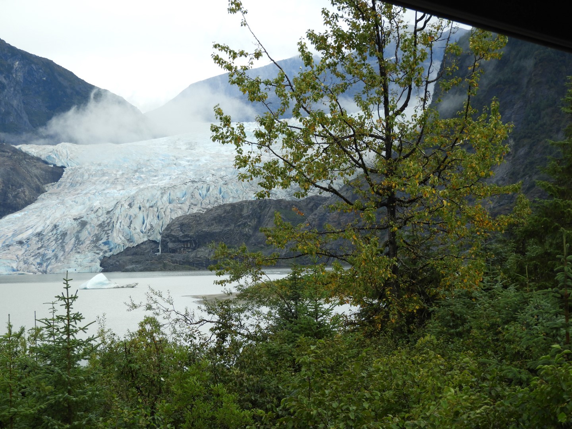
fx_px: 1735
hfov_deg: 18.7
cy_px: 214
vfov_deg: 14.1
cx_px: 286
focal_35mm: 105
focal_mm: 18.8
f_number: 4.8
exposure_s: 1/250
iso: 100
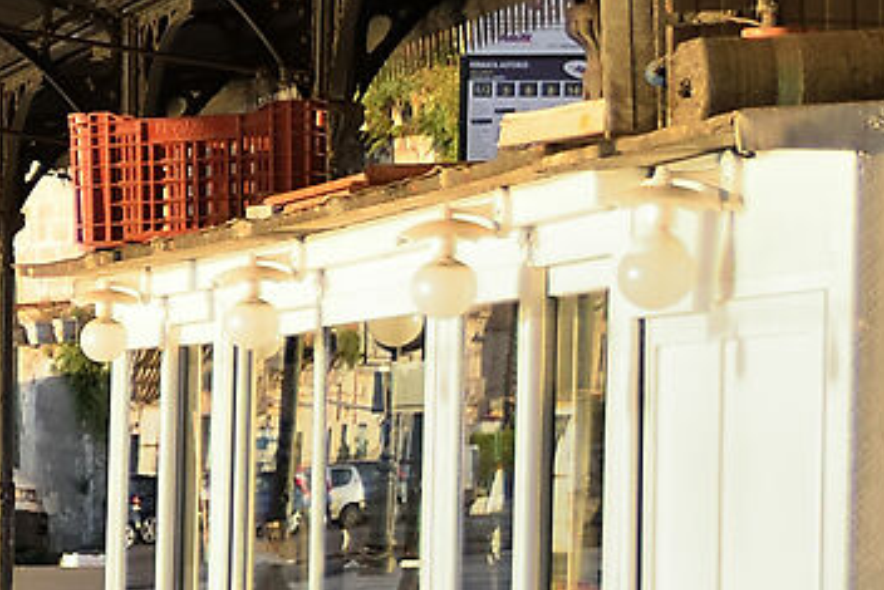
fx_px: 5527
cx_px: -1994
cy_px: 994
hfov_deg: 7.7
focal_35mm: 225
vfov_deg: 6.0
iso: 100
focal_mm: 22
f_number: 3.2
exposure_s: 1/200
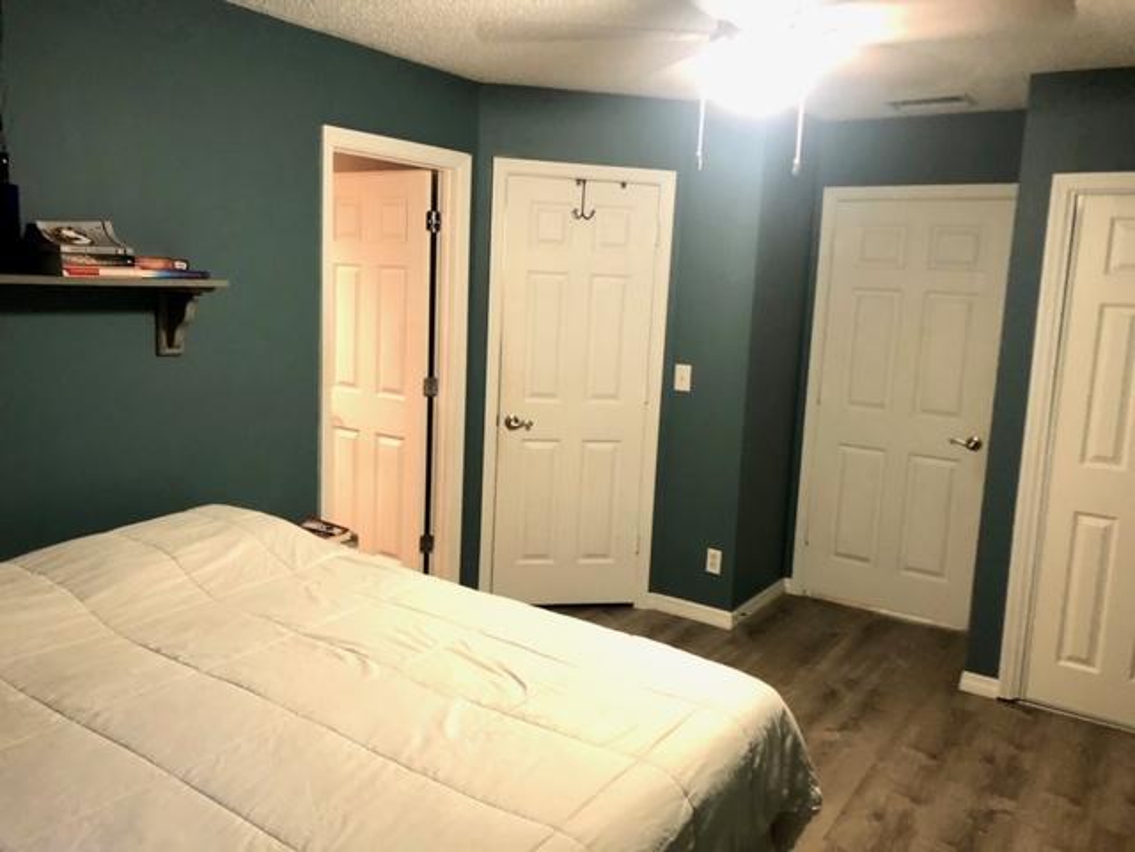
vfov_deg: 49.7
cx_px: 568
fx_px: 918
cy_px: 426
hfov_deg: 63.4
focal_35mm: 28
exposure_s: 1/12
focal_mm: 3.99
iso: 100
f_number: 1.8
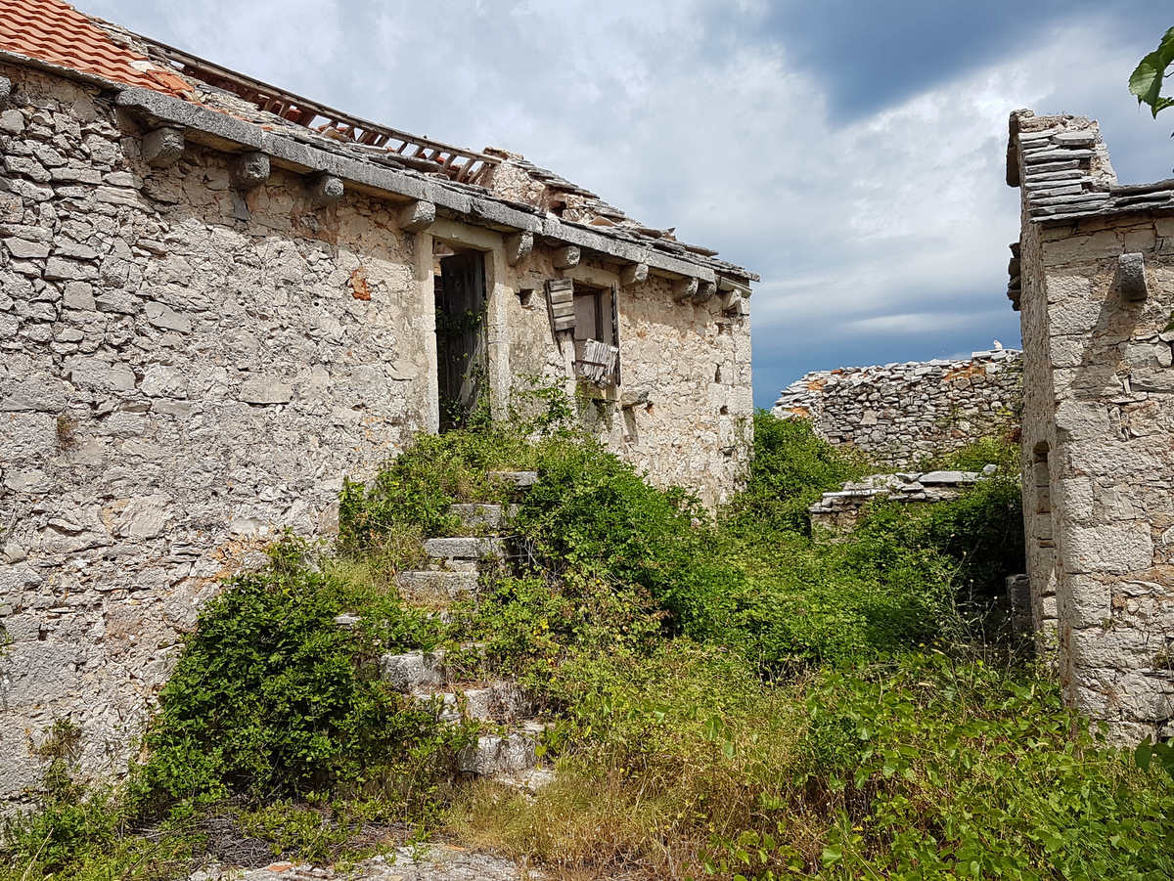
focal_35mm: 26
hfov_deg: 67.3
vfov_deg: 53.1
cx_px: 587
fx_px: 882
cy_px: 440
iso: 40
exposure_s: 1/2720
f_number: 1.7
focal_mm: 4.2
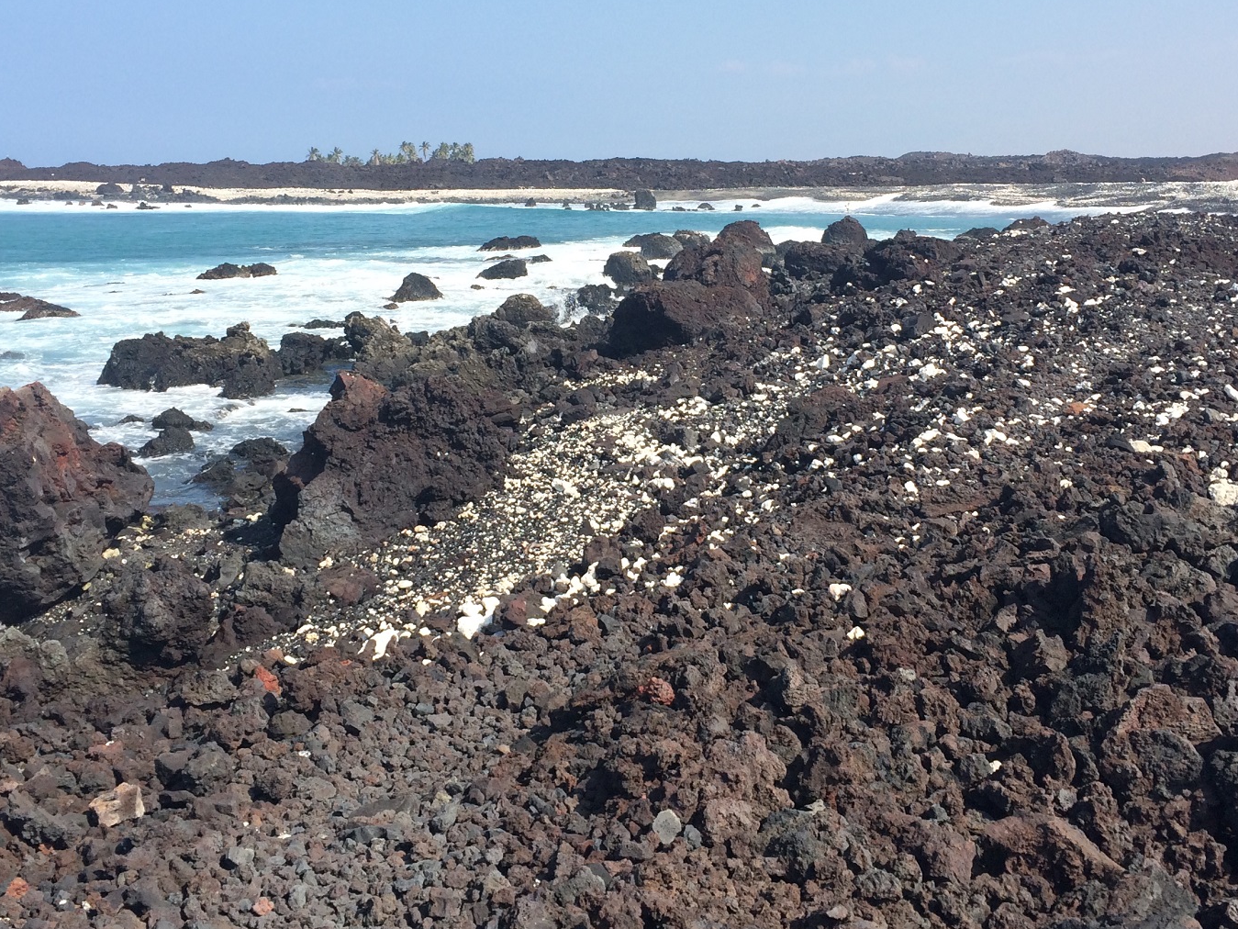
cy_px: 331
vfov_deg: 33.4
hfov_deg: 43.8
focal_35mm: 43
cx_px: 635
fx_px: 1538
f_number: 2.2
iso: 32
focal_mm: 4.15
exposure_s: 1/1466
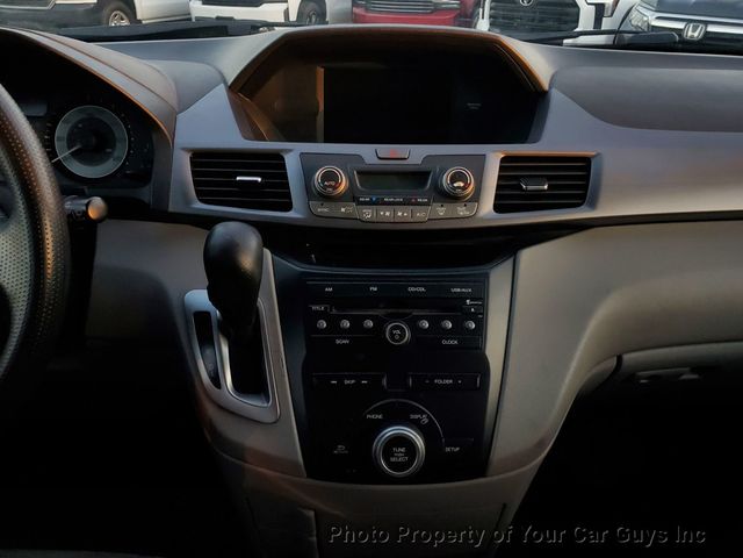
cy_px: 279
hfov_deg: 67.3
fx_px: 558
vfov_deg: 53.1
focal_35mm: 26
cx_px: 372
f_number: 2.4
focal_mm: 4.3
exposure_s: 1/120
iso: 250
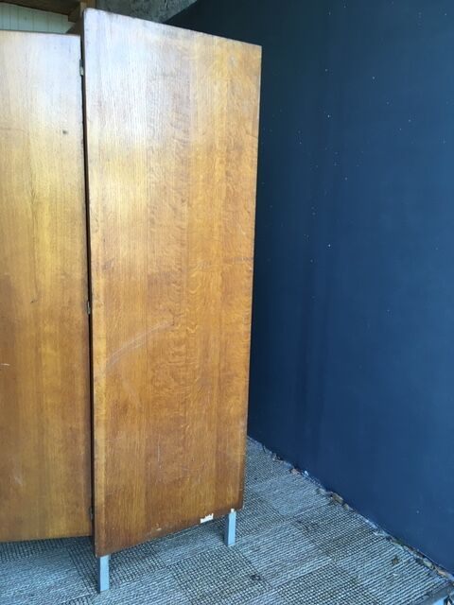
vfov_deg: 61.7
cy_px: 302
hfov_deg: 48.2
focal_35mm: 29
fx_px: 507
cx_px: 227
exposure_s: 1/33
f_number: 2.2
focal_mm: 4.15
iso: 25
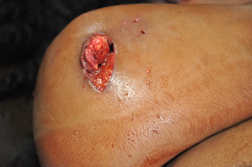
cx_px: 126
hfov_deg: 26.0
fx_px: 545
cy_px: 84
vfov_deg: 17.4
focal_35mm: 78
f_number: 5
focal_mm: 52
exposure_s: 1/60
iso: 1600
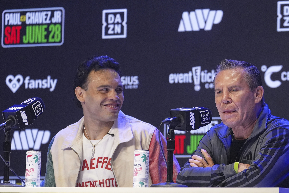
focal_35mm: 183
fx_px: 1470
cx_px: 144
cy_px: 96
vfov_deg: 7.5
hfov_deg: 11.2
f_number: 5.6
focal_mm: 183
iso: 2500
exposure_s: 1/320
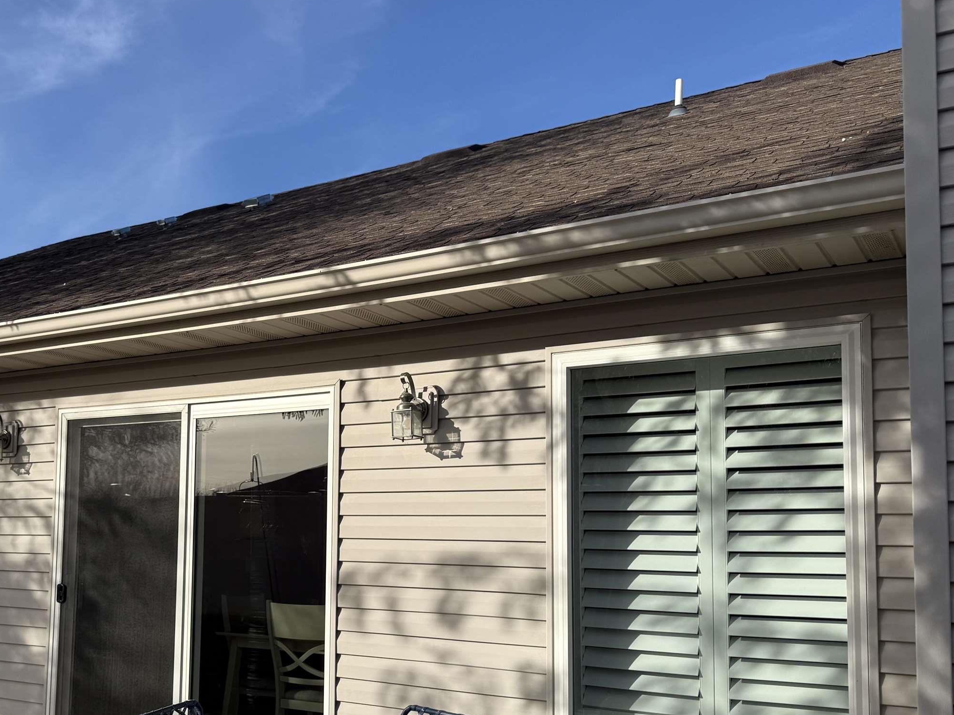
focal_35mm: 37
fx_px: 1020
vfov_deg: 38.2
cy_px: 476
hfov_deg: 48.9
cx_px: 282
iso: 80
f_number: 1.78
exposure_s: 1/4167
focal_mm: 6.76
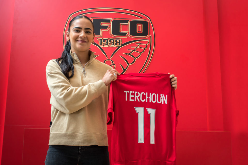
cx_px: 124
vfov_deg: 28.1
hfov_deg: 41.1
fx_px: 331
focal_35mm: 48
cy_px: 82
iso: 360
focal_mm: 32
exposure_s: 1/125
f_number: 4
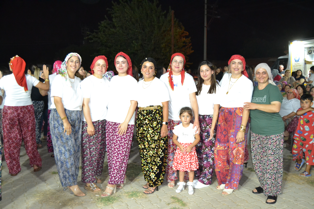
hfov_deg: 55.1
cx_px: 157
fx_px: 301
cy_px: 104
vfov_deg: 38.4
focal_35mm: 34
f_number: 3.8
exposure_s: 1/60
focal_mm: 23
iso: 2500
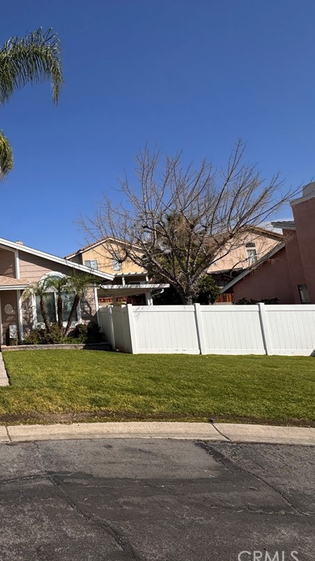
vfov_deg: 83.9
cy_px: 279
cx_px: -26
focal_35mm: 21
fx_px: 312
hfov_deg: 42.7
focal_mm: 2.22
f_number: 2.2
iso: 50
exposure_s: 1/3390
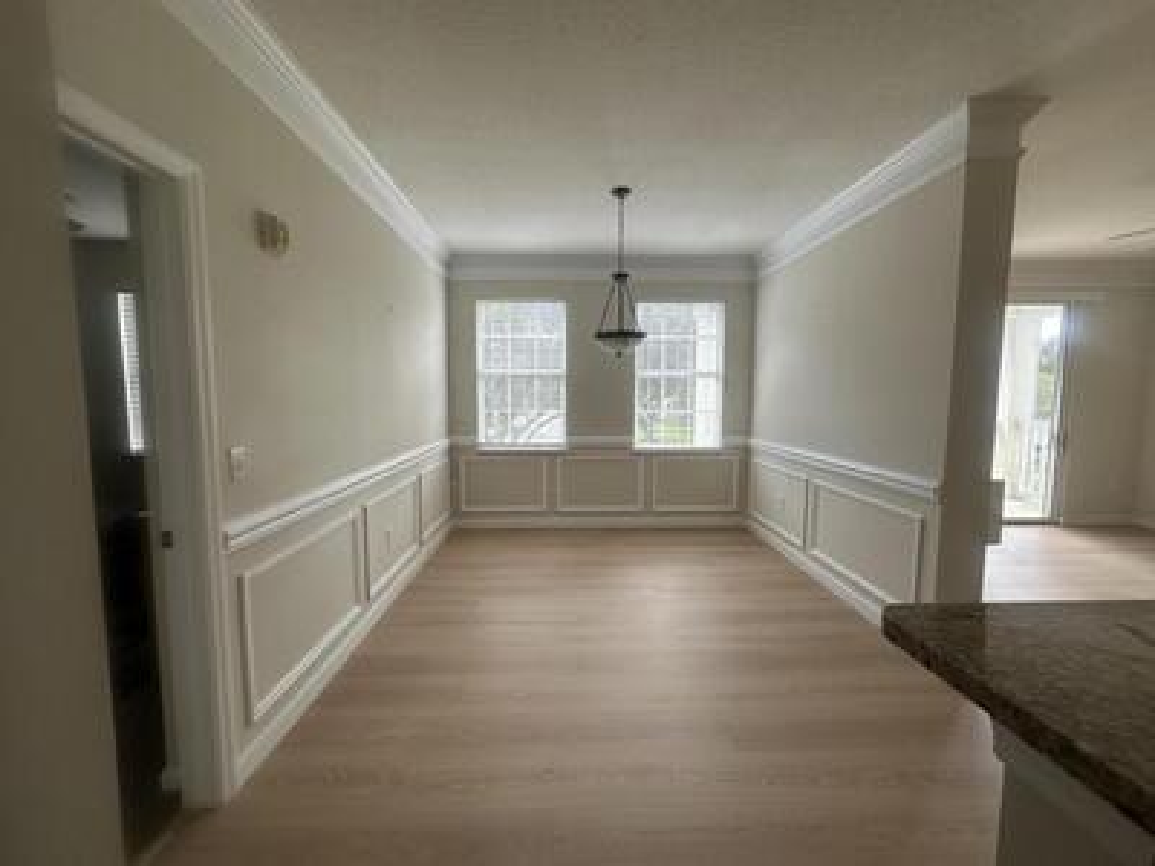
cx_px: 578
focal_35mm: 14
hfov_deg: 102.1
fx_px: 467
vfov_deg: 85.7
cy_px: 433
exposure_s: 1/99
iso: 64
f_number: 2.2
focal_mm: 2.22
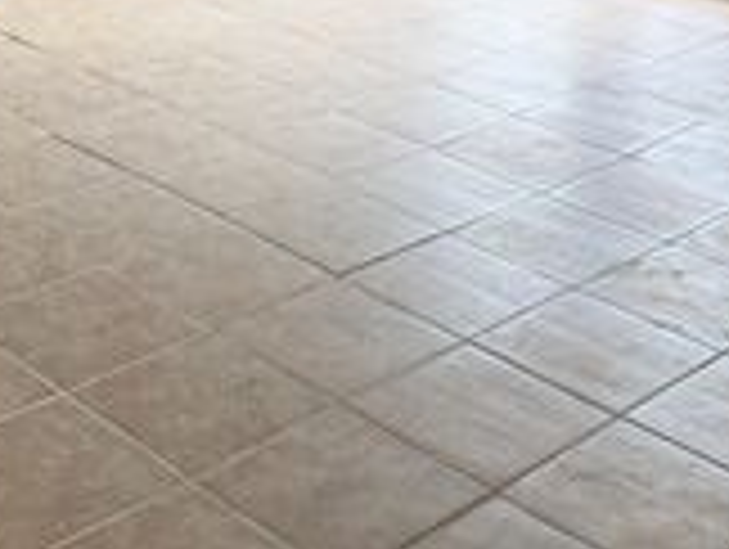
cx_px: 266
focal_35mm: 74
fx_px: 1561
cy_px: -290
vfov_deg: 17.7
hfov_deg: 26.2
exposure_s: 1/121
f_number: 1.78
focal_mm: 6.76
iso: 80
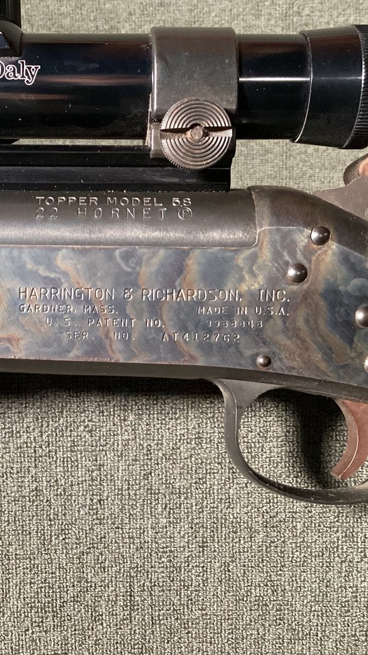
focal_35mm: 46
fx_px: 798
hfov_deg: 25.5
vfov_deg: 44.6
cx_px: 71
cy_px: 334
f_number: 2.4
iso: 400
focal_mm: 3.3
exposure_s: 1/30
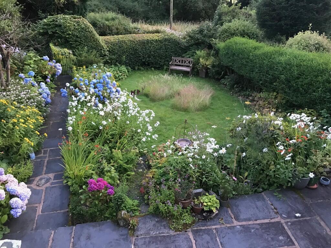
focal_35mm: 28
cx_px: 166
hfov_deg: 63.4
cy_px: 124
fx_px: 268
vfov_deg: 49.7
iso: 100
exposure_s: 1/11
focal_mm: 3.99
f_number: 1.8
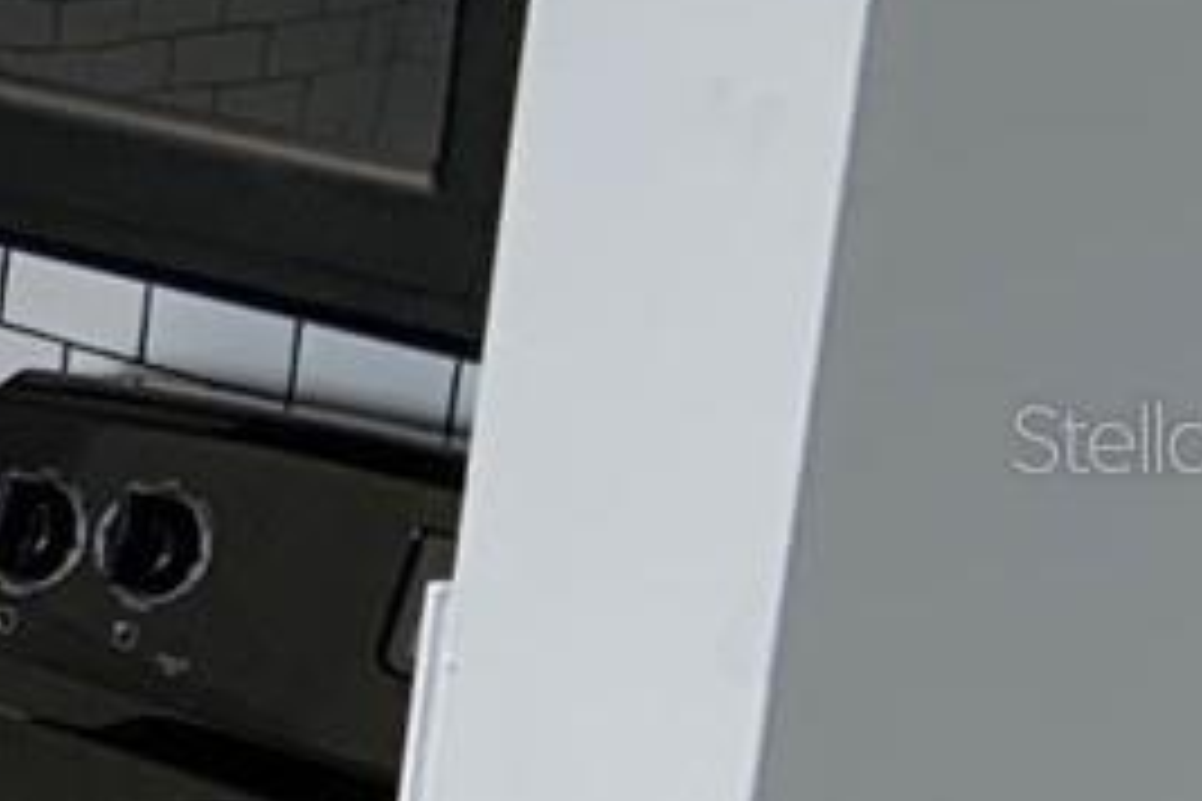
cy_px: 436
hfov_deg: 10.1
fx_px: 5409
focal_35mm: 162
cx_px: -2165
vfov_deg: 8.5
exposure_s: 1/60
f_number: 1.8
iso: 50
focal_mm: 4.25
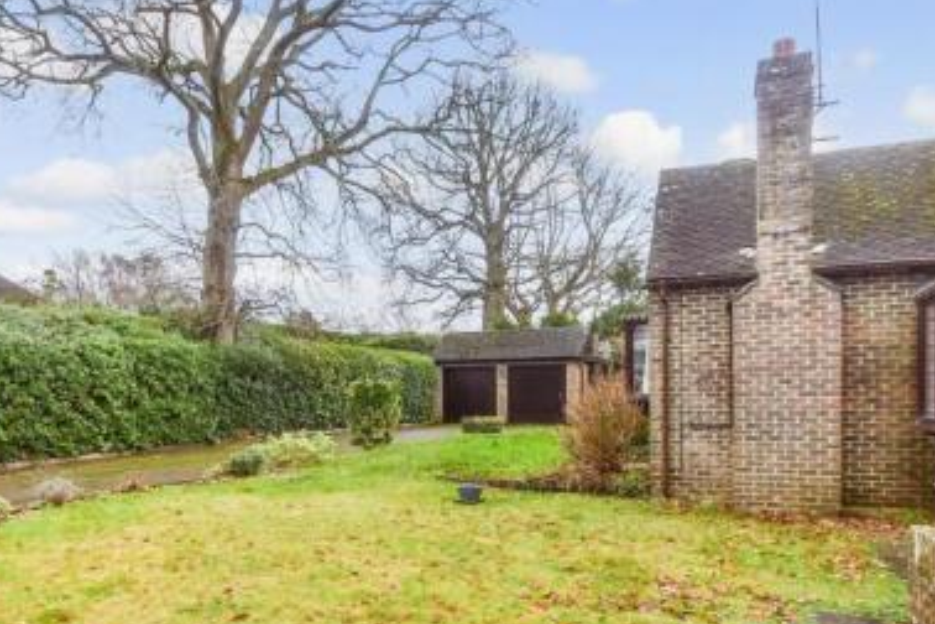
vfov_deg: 48.8
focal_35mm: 26
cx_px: 419
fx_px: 675
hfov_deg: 69.2
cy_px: 410
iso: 400
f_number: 8
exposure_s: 1/250
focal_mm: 10
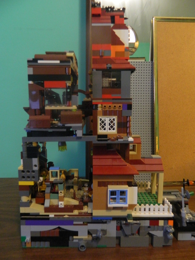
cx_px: 98
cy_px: 130
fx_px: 188
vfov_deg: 69.4
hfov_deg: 54.9
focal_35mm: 25
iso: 400
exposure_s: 1/20
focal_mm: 4.5
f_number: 3.1
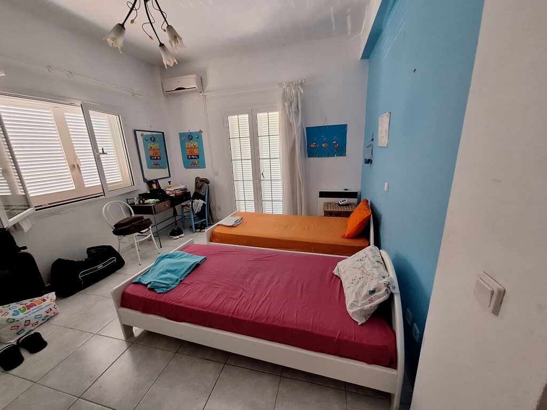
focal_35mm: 13
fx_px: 205
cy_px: 205
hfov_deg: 106.2
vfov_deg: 89.9
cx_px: 274
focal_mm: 1.74
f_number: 2.2
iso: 200
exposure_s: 1/50
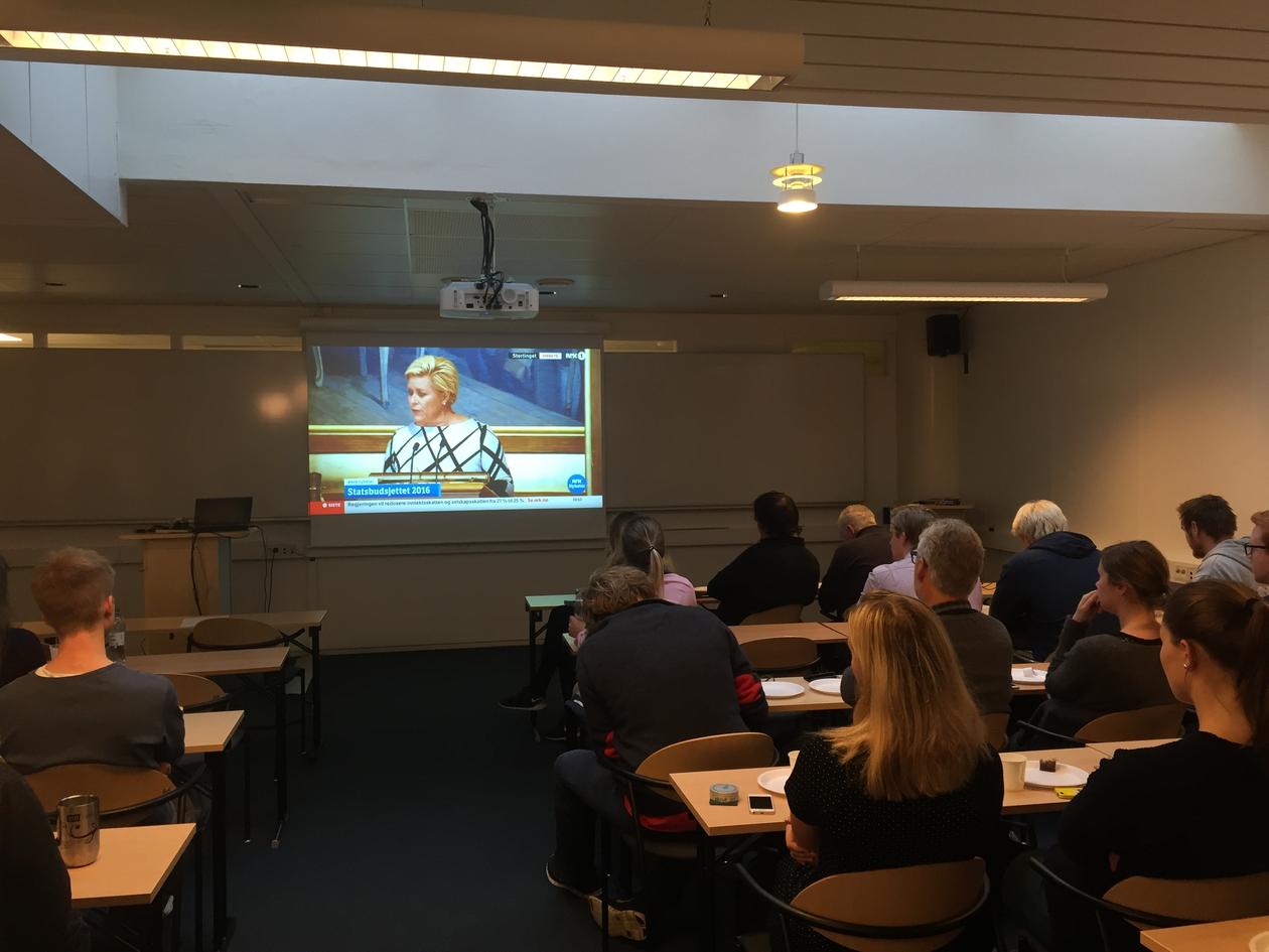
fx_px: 1063
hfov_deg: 61.7
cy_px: 476
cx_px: 634
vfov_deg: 48.2
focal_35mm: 29
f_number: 2.2
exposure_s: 1/33
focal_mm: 4.15
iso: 40
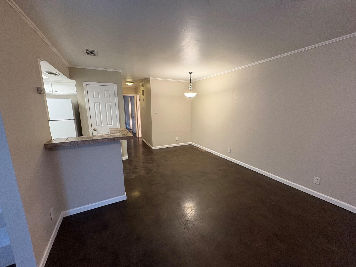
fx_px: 144
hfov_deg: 102.1
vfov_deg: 85.7
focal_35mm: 14
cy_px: 134
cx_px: 178
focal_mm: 2.22
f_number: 2.2
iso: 200
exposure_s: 1/60
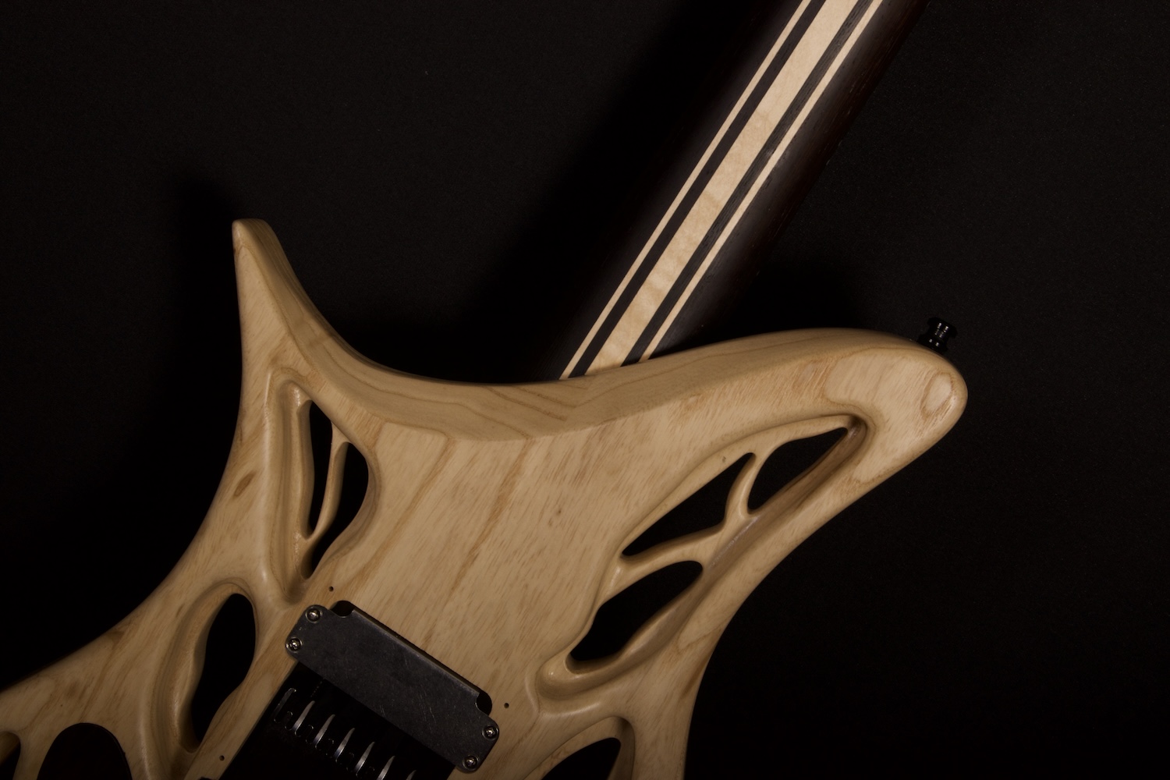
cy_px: 390
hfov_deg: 29.9
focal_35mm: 68
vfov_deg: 20.2
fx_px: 2194
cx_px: 585
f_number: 18
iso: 400
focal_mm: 45
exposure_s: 1/200
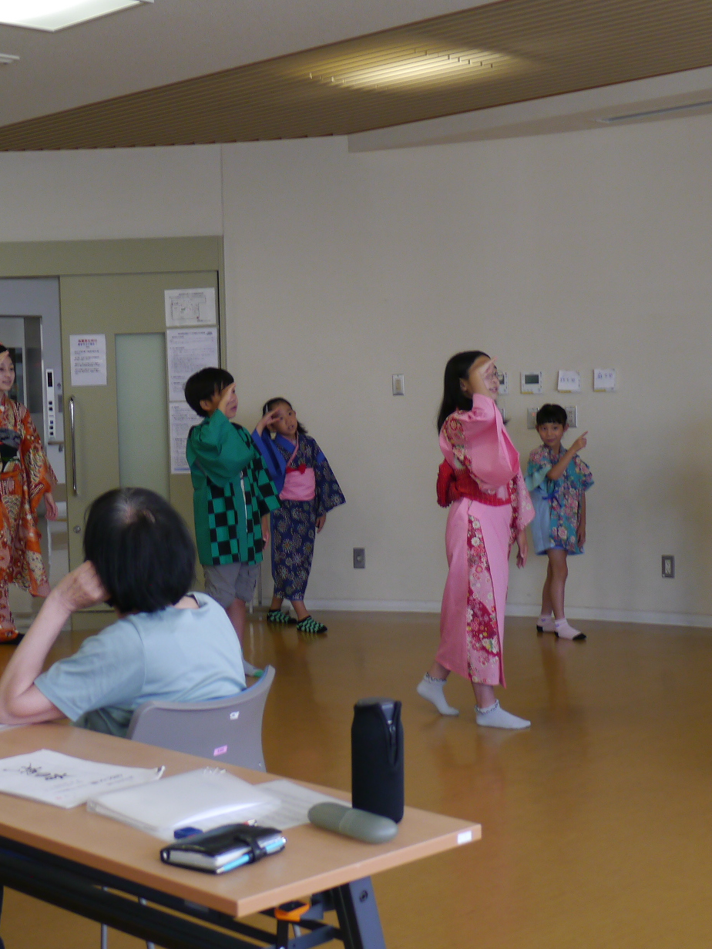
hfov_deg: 24.7
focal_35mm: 59
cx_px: 257
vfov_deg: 32.7
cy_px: 501
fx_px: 1618
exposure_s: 1/60
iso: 400
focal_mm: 16
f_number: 3.7
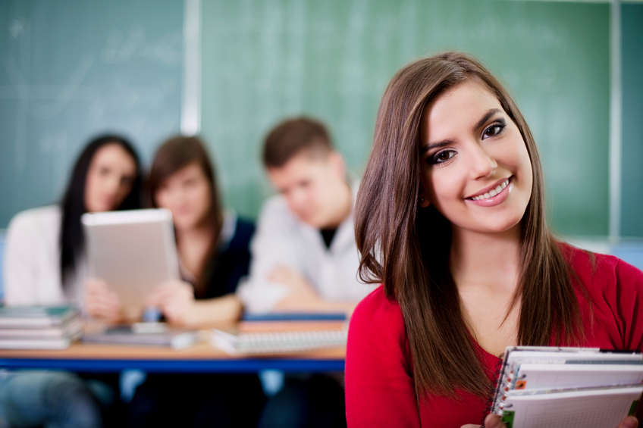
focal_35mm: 50
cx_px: 322
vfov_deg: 27.0
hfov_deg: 39.6
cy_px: 214
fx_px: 893
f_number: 2
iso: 100
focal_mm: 50
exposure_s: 1/200
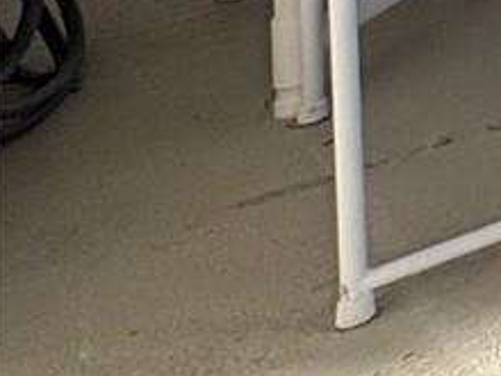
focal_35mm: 102
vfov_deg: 11.0
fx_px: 1476
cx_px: 1813
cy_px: -654
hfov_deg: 9.2
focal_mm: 2.22
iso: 50
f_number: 2.2
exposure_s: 1/2494
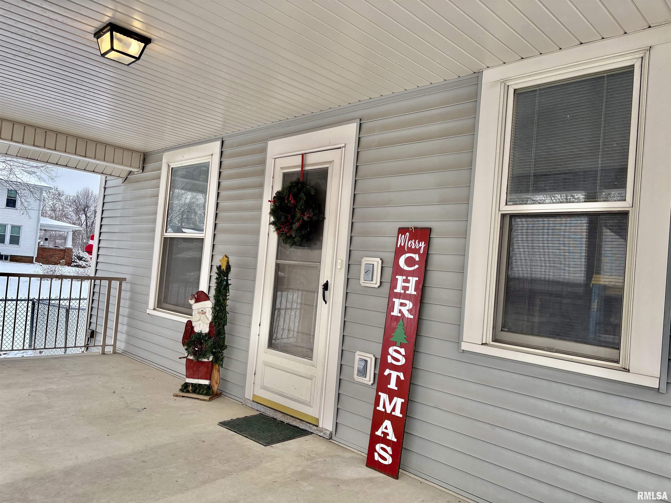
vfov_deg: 53.1
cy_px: 252
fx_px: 504
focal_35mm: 26
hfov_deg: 67.3
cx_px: 336
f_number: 1.6
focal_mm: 5.96
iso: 64
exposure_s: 1/1001
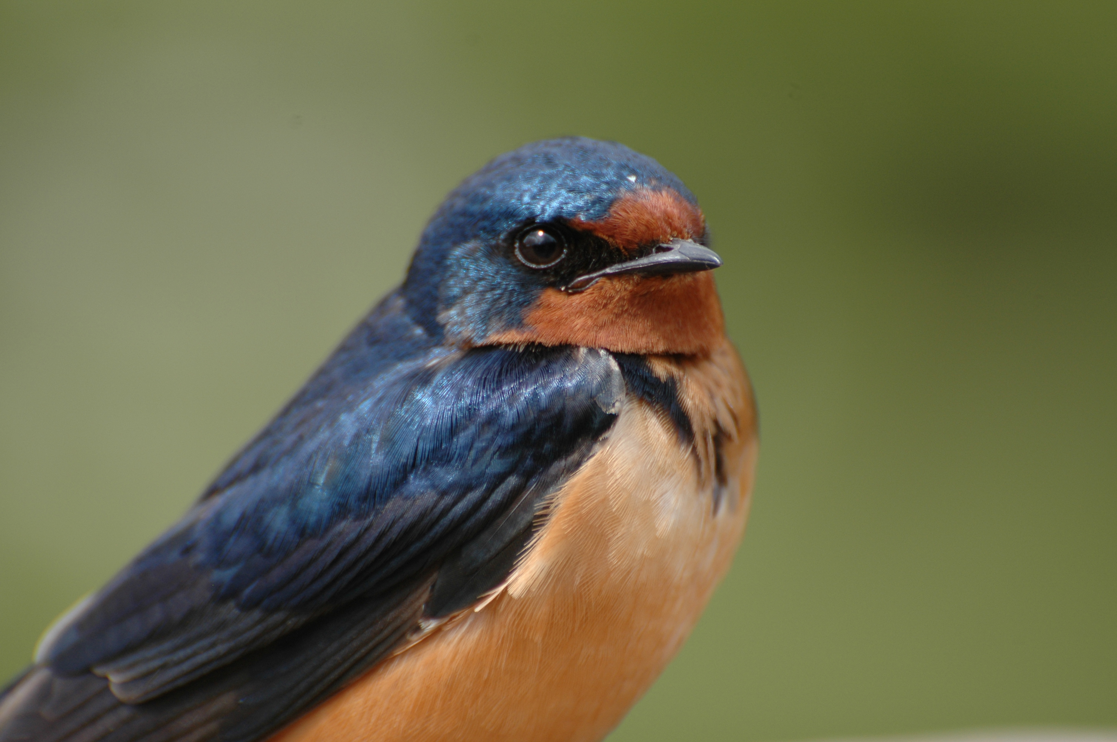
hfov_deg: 4.6
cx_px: 558
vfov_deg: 3.0
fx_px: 13950
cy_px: 371
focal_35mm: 450
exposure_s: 1/320
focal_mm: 300
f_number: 5.6
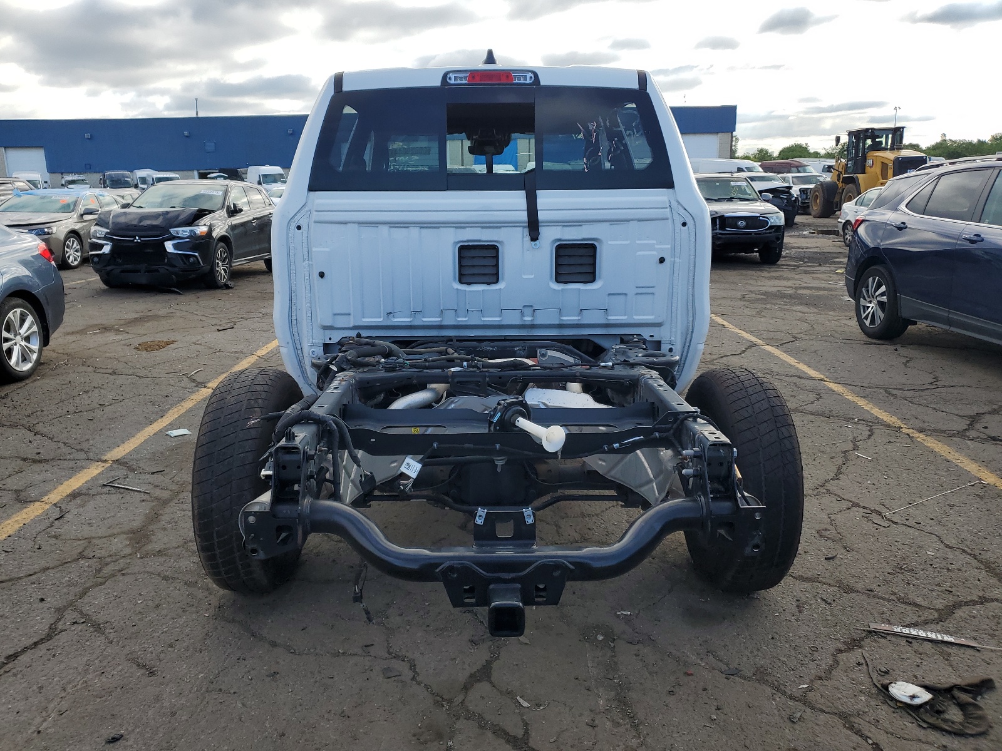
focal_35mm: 26
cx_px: 501
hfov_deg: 67.3
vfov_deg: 53.1
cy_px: 376
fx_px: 753
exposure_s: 1/1667
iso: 50
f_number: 1.5
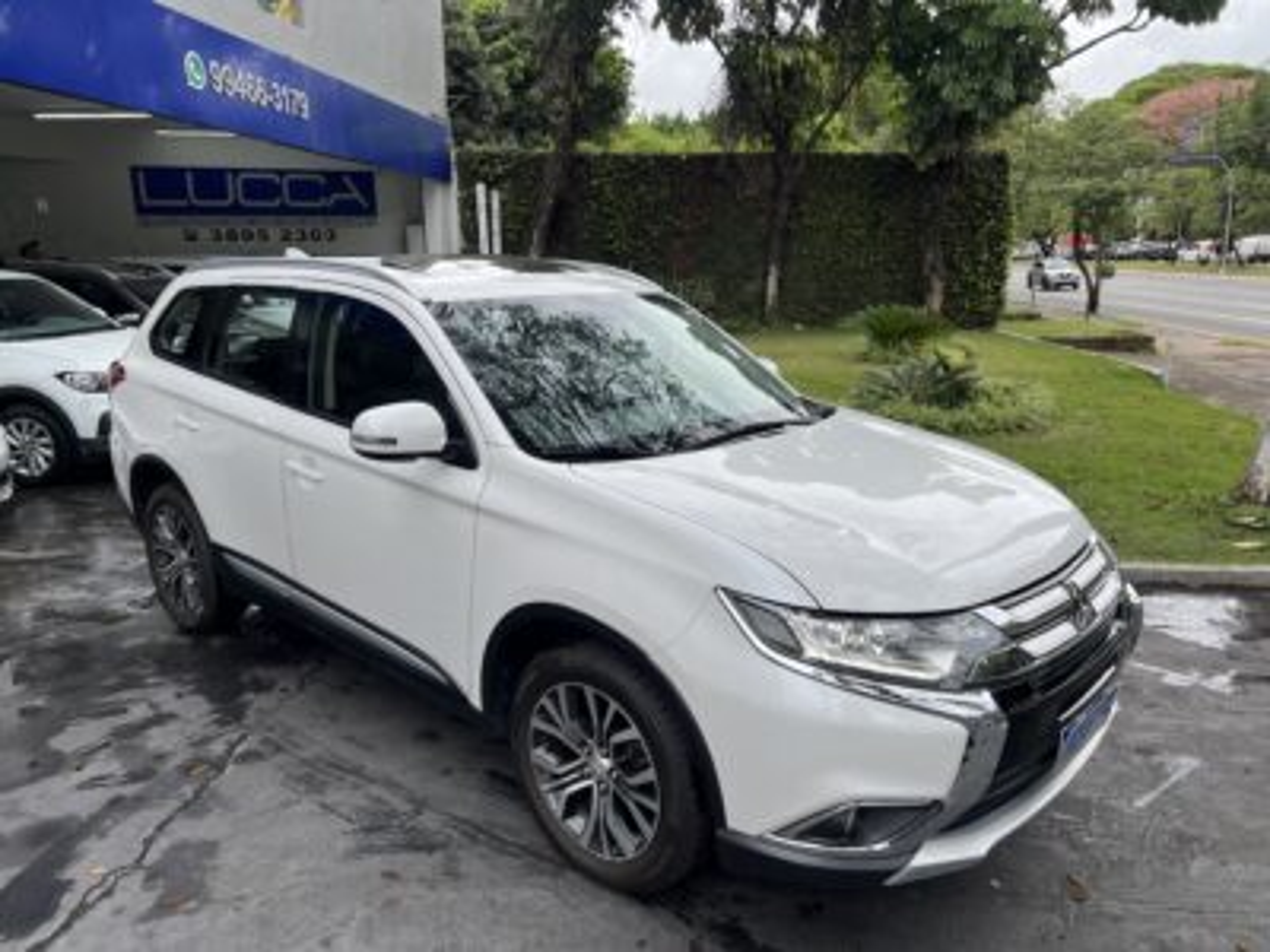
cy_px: 476
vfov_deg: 53.1
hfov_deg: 67.3
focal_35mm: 26
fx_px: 954
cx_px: 635
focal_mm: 5.7
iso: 50
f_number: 1.5
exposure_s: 1/1147
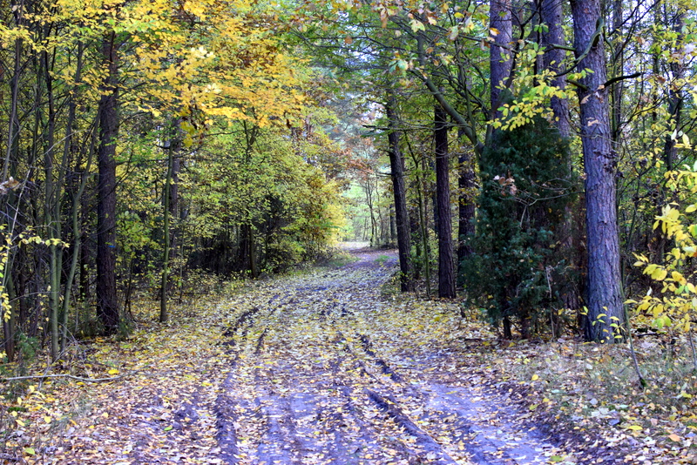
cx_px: 348
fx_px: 1017
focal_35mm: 52
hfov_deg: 37.8
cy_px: 232
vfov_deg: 25.8
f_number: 4.5
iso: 800
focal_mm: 35
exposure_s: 1/125
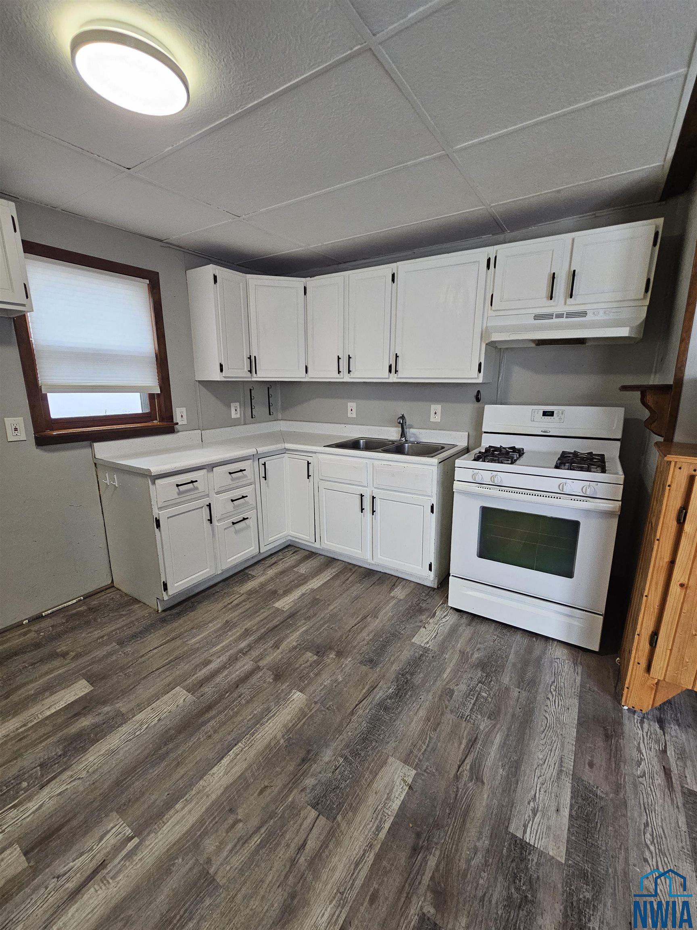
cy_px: 465
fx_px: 349
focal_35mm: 13
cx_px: 348
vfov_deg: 106.2
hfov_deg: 89.9
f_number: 2.2
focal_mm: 2.2
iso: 320
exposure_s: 1/60
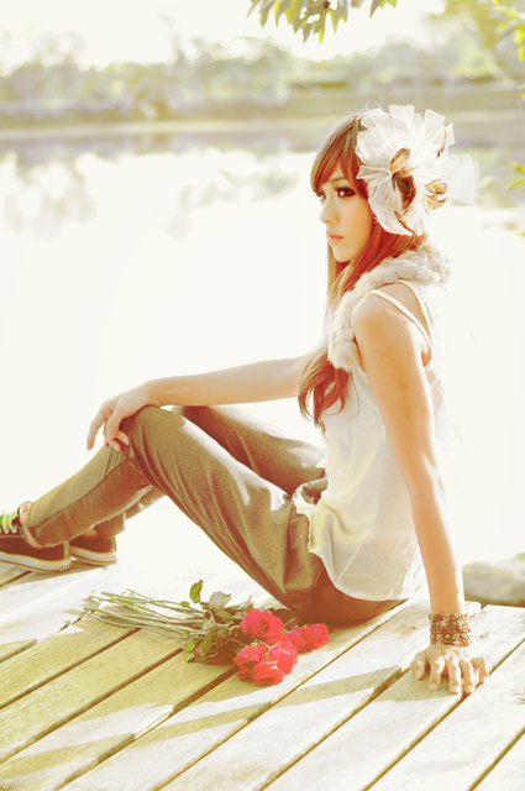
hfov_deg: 18.1
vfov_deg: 27.0
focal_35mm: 75
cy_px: 396
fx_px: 1645
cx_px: 262
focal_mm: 50
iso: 500
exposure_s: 1/640
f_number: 2.8
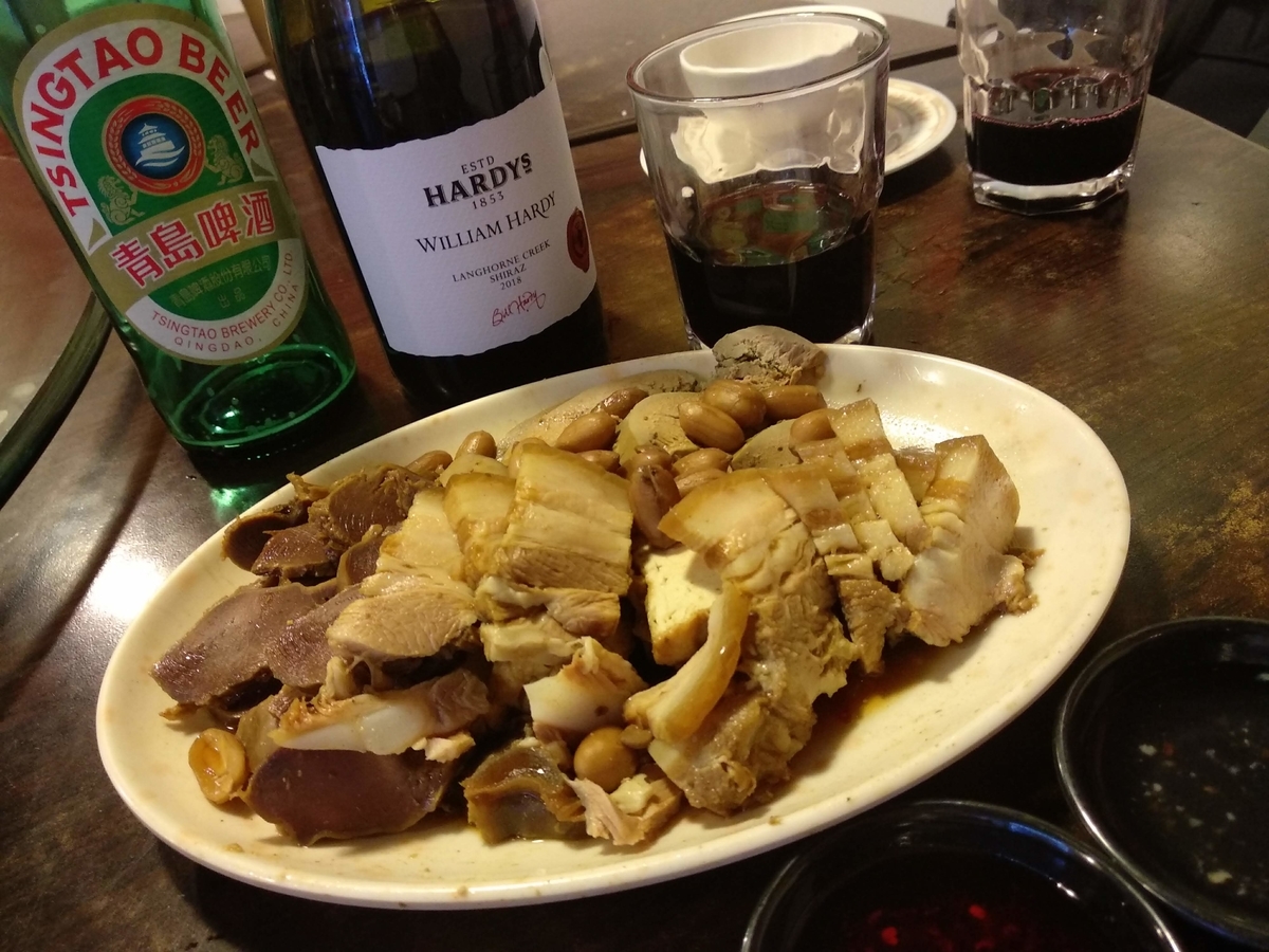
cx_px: 634
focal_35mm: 26
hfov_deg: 67.3
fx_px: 953
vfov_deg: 53.1
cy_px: 476
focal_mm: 3.81
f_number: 2.2
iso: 800
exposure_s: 1/25
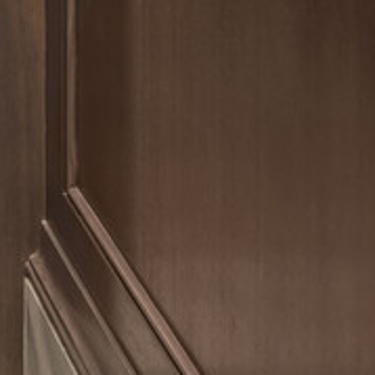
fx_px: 1483
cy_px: -396
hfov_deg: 12.6
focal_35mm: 121
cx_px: -373
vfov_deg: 12.5
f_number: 16
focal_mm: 17
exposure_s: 1/3
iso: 320
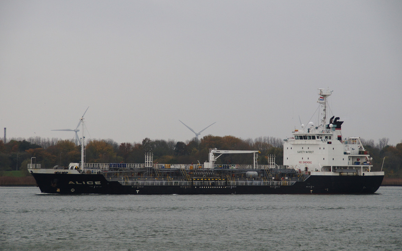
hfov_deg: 29.2
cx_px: 205
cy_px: 127
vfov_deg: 18.5
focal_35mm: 71
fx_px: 773
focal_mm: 45
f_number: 4.5
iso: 320
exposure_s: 1/160
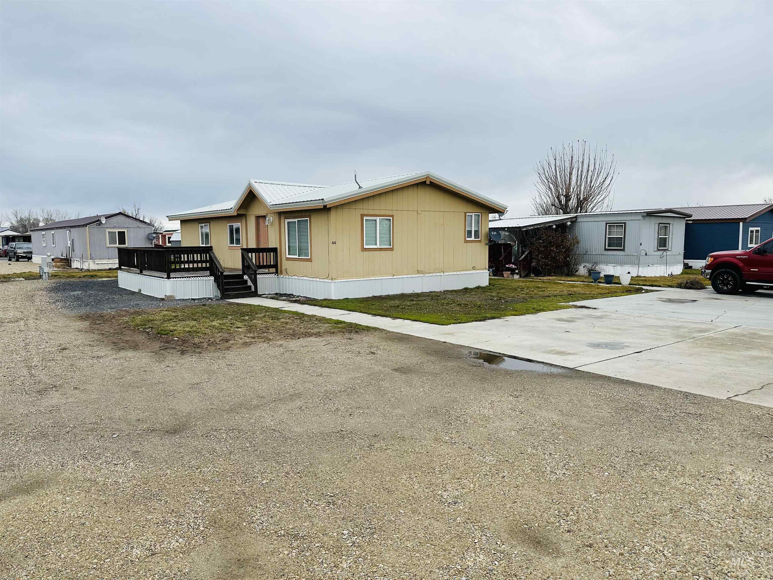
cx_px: 386
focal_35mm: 24
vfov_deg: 56.8
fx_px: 536
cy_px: 290
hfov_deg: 71.6
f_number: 1.78
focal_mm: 6.86
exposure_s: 1/1812
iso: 80
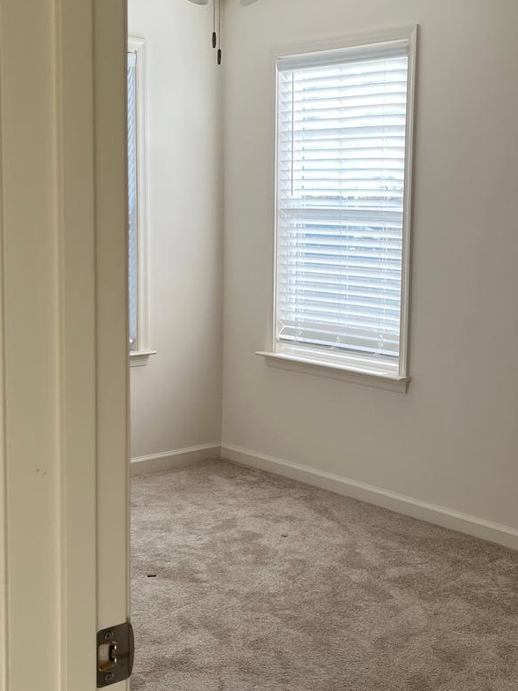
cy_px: 307
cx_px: 377
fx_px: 1018
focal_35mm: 51
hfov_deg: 28.2
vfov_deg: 37.5
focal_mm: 5.1
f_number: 1.6
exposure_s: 1/301
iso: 50
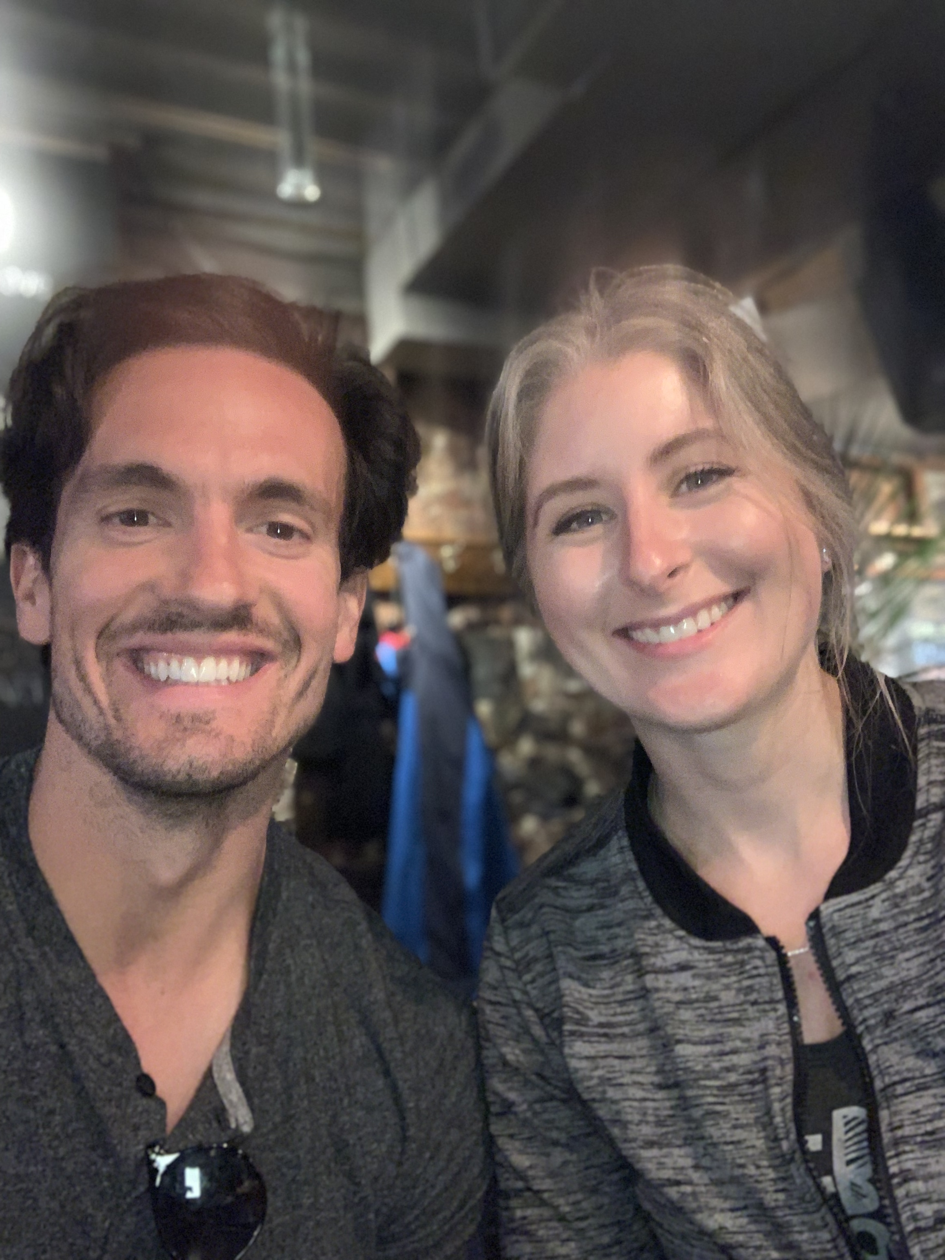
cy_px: 630
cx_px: 472
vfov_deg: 56.8
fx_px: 1165
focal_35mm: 32
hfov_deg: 44.2
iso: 320
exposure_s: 1/20
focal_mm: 2.87
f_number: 2.2
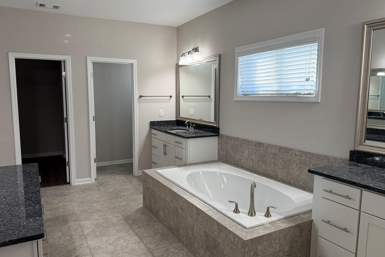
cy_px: 125
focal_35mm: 26
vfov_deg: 49.5
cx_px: 185
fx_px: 278
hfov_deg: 69.4
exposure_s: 1/147
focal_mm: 6.76
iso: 125
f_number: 1.78
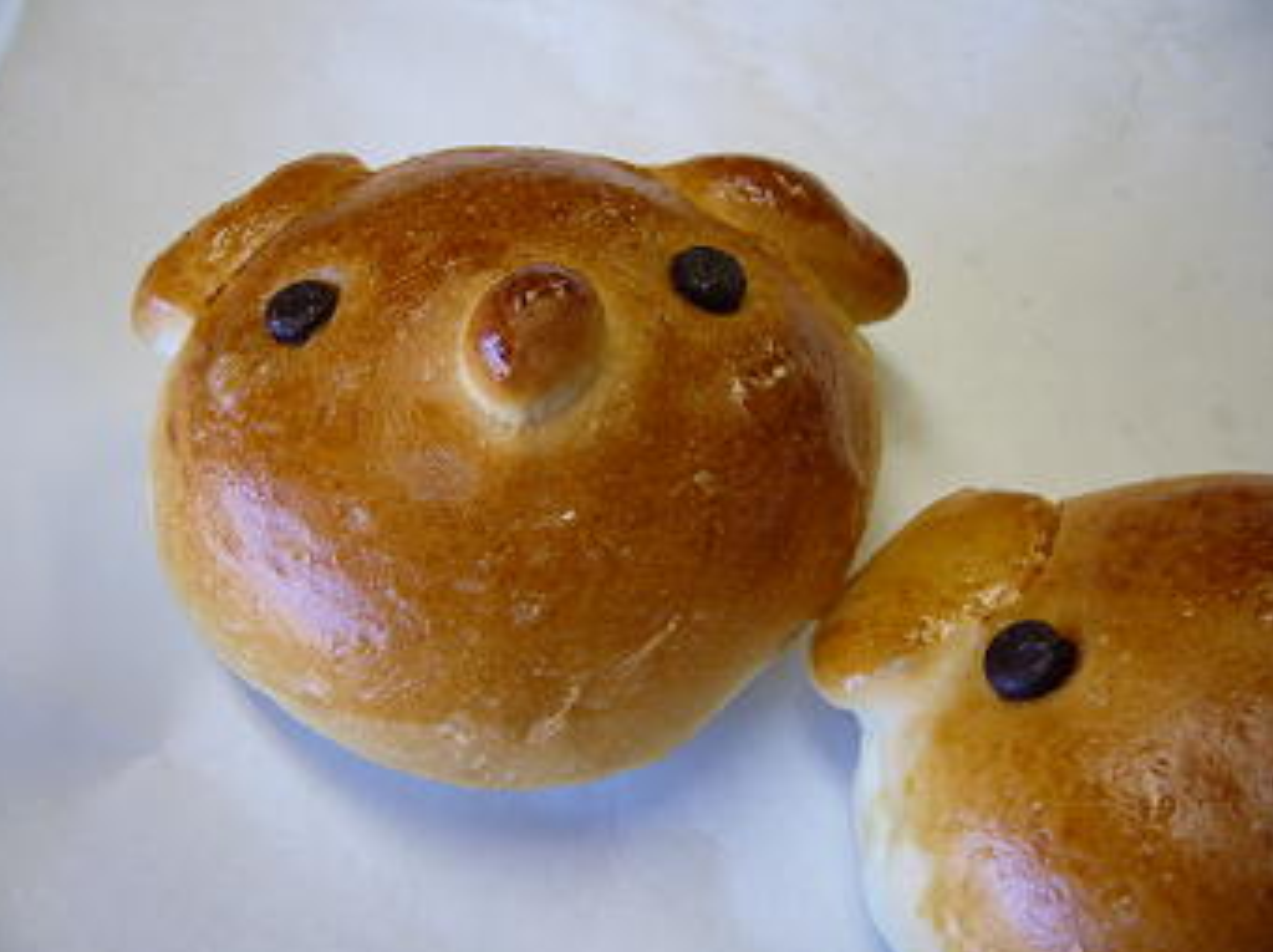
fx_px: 1323
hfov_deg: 51.4
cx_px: 631
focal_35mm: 36
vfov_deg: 39.6
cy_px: 483
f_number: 2.8
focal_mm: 5.8
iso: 100
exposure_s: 1/30
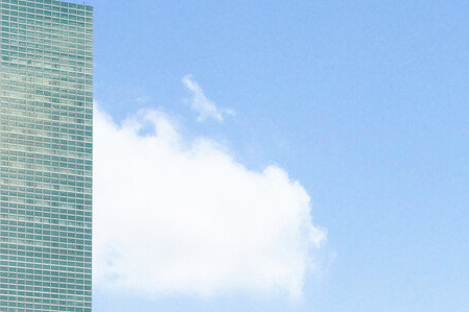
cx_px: 579
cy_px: 417
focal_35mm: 177
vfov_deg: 7.7
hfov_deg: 11.4
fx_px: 2305
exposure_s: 1/200
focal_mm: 53
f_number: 22
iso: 1000
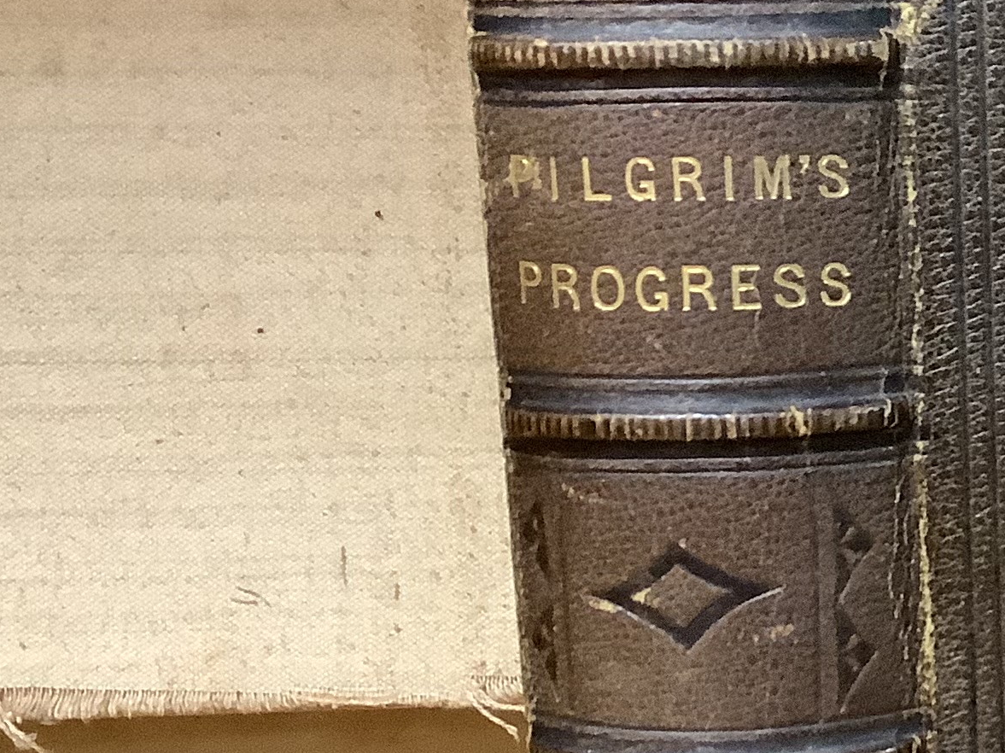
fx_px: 2496
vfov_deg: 17.1
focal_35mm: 86
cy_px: 544
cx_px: 1183
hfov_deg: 21.3
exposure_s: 1/30
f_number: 2.4
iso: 640
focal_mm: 3.3
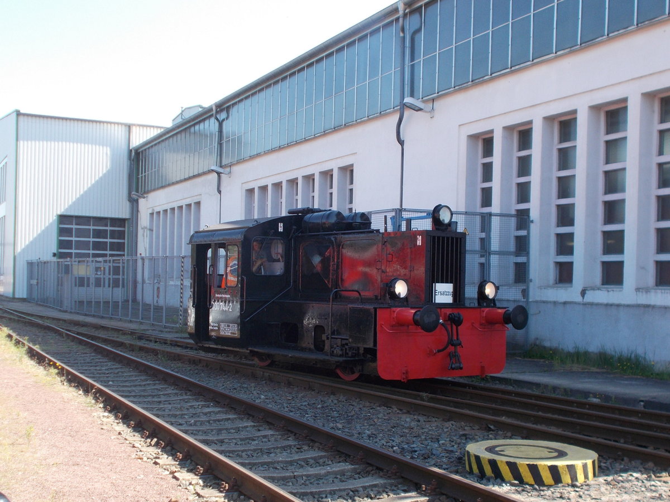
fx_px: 755
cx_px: 335
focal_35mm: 39
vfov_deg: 36.8
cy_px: 251
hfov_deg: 47.9
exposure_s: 1/200
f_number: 3.9
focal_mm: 6.9
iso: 80
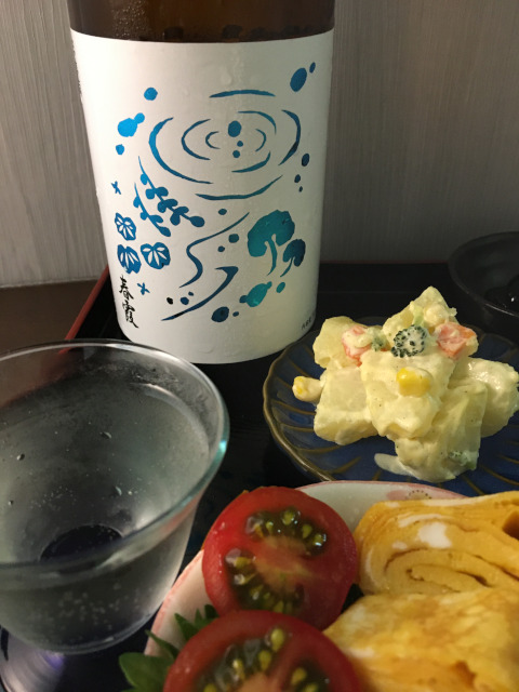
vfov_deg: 61.7
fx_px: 580
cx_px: 260
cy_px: 346
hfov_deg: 48.2
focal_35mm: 29
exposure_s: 1/30
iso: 200
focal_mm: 4.15
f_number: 2.2
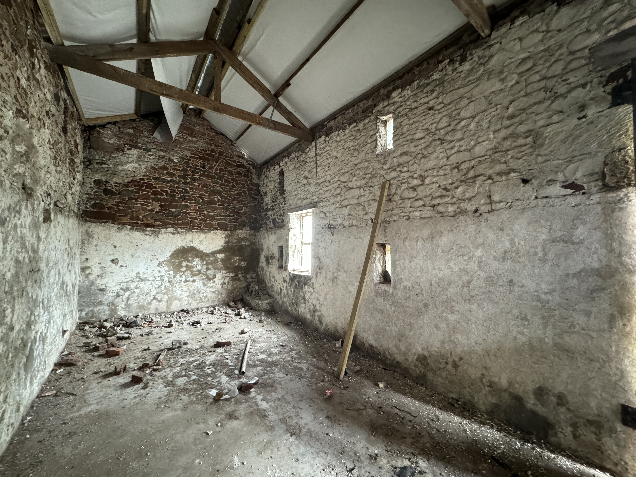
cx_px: 318
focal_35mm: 14
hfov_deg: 102.1
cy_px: 238
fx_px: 257
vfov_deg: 85.7
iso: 1000
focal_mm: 2.22
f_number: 2.2
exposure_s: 1/60
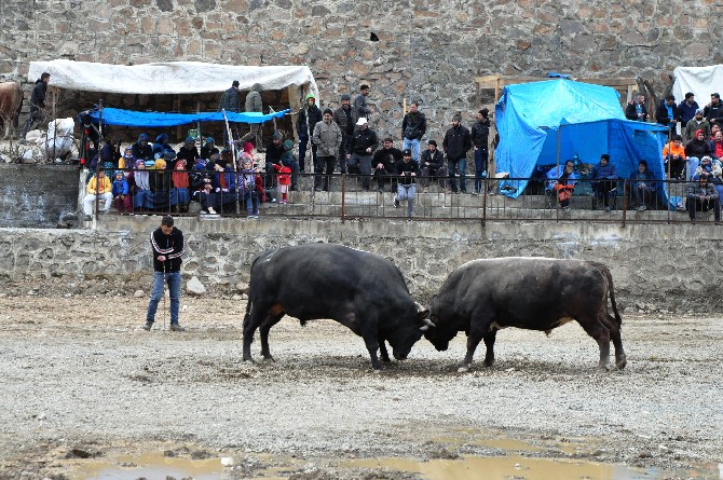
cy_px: 240
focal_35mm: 90
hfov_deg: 22.6
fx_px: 1805
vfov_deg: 15.2
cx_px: 362
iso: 3200
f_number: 10
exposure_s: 1/1600
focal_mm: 60
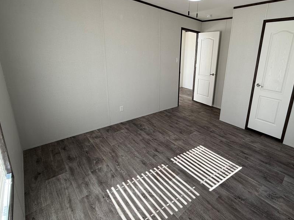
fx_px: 153
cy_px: 92
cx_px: 183
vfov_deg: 71.1
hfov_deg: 86.1
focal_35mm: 18
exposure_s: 1/120
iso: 80
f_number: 2.2
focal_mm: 2.22
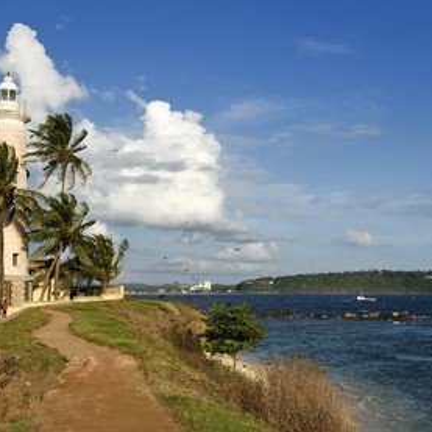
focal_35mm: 49
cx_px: 172
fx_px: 692
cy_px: 215
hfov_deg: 34.6
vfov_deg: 34.7
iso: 200
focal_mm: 38
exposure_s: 1/250
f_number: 14
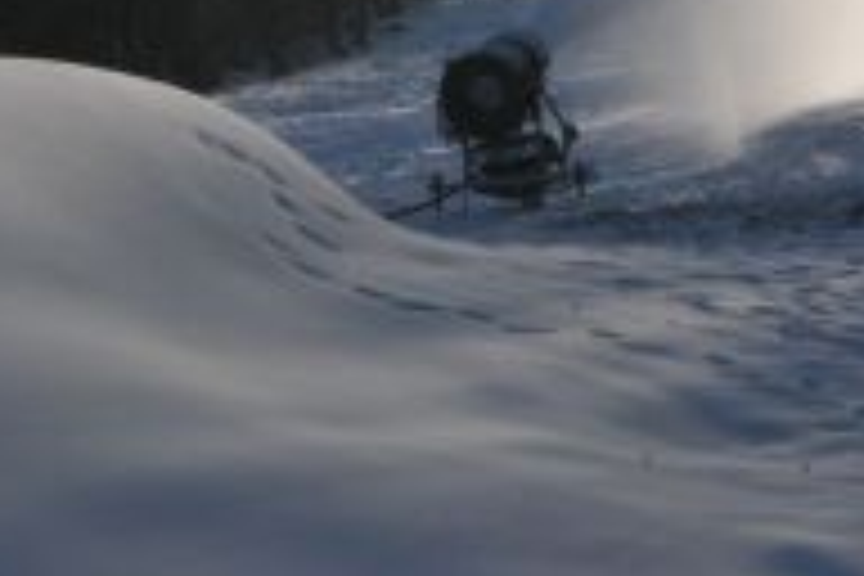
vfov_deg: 12.8
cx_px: 450
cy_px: -70
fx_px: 2520
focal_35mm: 105
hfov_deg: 19.5
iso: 320
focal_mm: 28
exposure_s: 1/400
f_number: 22
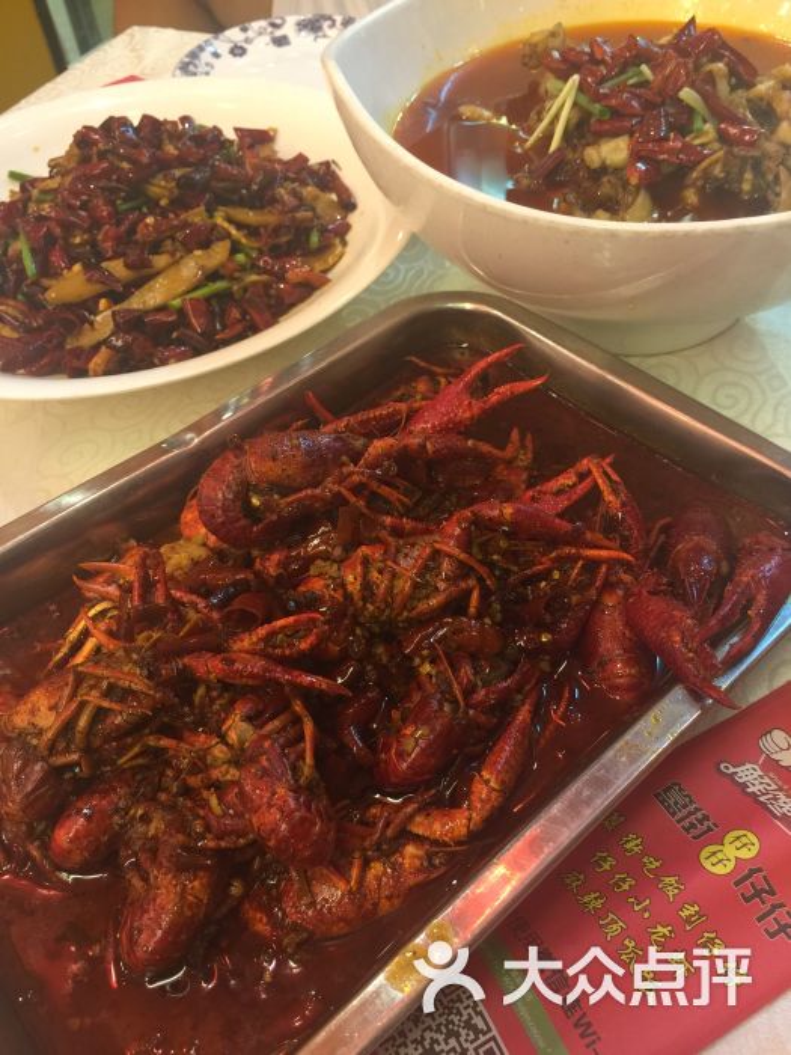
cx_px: 396
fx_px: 884
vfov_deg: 61.7
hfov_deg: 48.2
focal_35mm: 29
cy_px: 528
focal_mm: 4.15
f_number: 2.2
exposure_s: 1/17
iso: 50
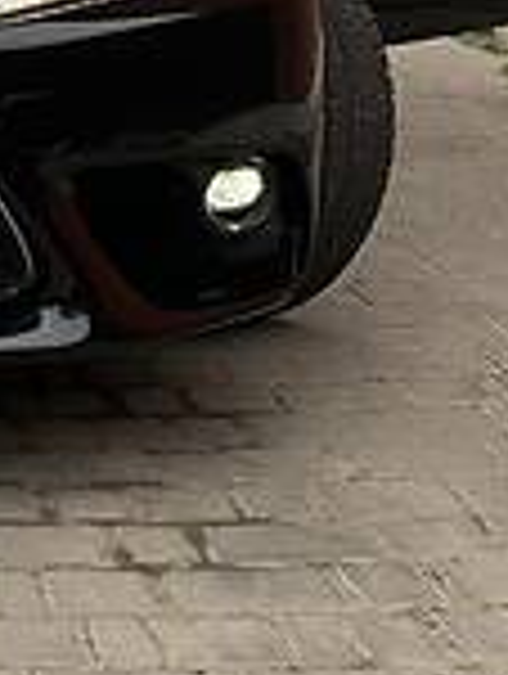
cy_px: 4
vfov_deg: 18.4
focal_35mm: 104
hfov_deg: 13.4
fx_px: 2029
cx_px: -265
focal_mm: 4.2
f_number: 1.8
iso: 25
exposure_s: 1/337
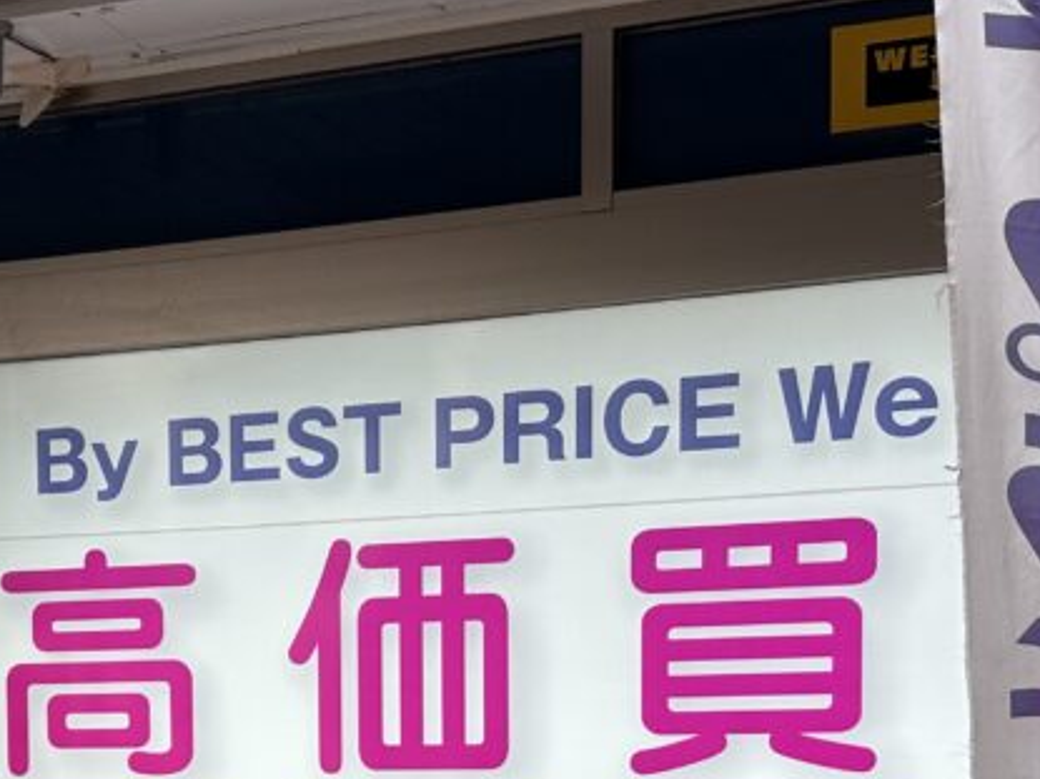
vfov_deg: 19.0
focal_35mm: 74
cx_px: 281
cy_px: 879
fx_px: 2223
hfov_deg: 26.1
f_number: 1.78
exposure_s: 1/803
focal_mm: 6.86
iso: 80
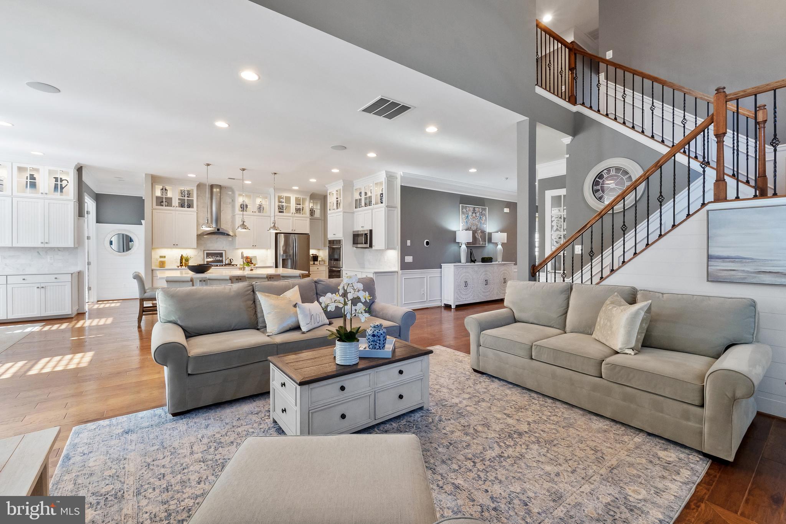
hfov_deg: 100.4
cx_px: 393
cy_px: 262
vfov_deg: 77.3
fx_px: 327
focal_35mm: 15
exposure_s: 1/10
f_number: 8
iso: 800
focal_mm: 10
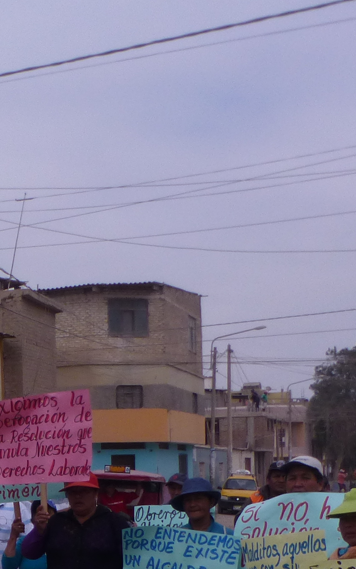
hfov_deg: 16.6
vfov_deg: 27.4
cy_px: 529
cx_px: -169
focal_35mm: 72
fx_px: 1117
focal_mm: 4.3
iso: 100
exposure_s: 1/1000
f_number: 4
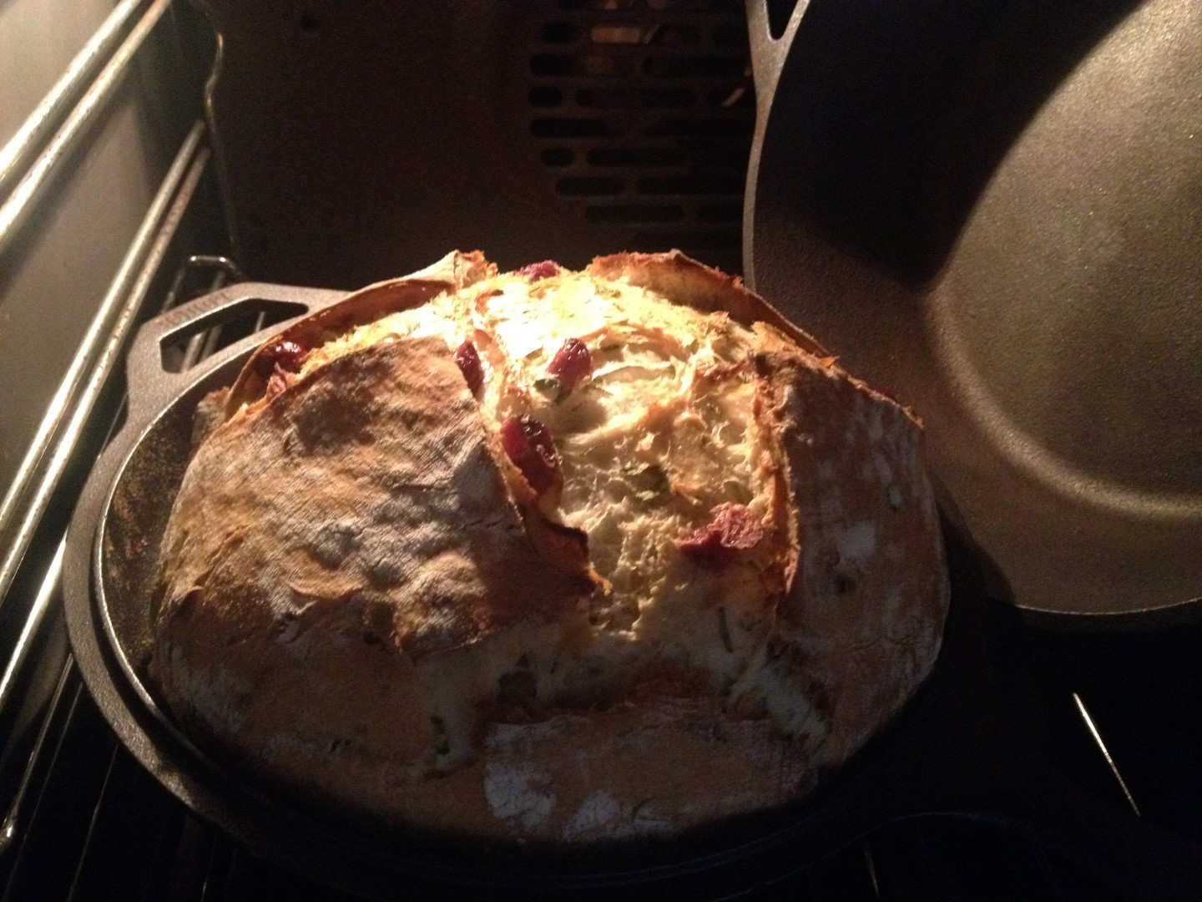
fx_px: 1215
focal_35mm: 35
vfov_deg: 40.7
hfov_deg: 52.6
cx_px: 601
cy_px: 451
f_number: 2.4
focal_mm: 4.28
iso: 640
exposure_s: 1/15
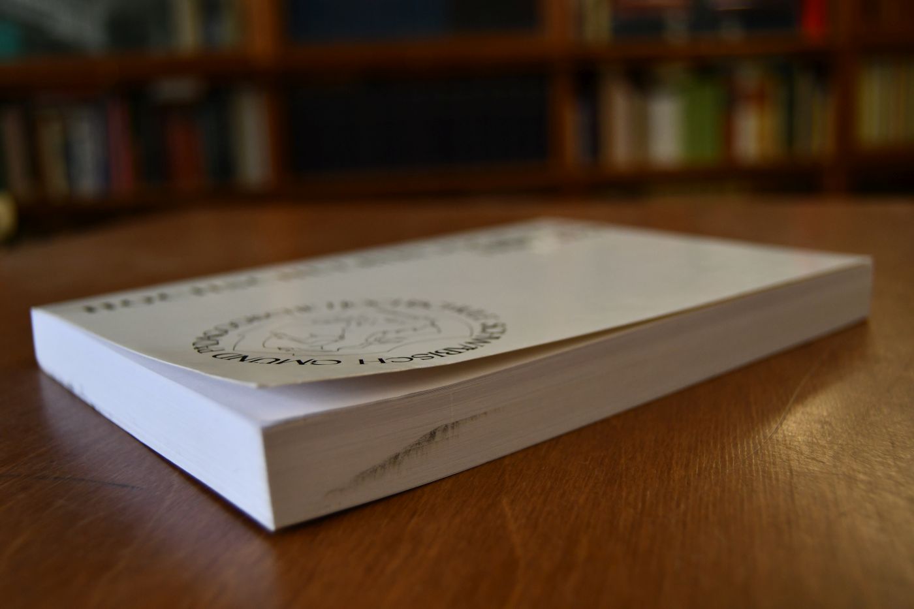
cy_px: 304
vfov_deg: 36.9
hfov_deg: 53.1
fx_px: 914
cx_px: 457
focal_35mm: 36
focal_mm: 24
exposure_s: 1/250
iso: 640
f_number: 3.8
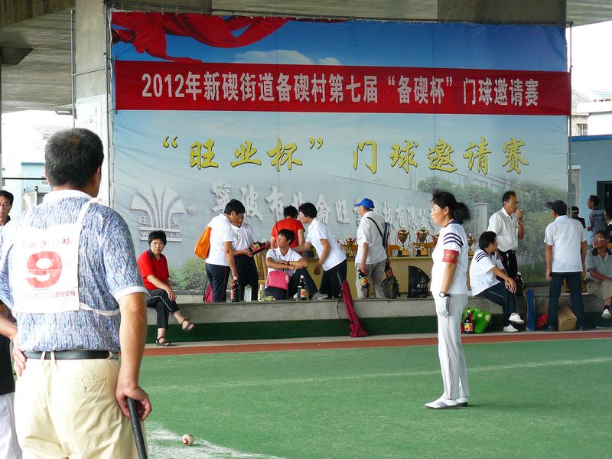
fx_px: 1927
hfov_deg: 18.0
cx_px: 306
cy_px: 230
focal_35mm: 109
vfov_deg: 13.6
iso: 200
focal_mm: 18.2
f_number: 3.2
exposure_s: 1/40
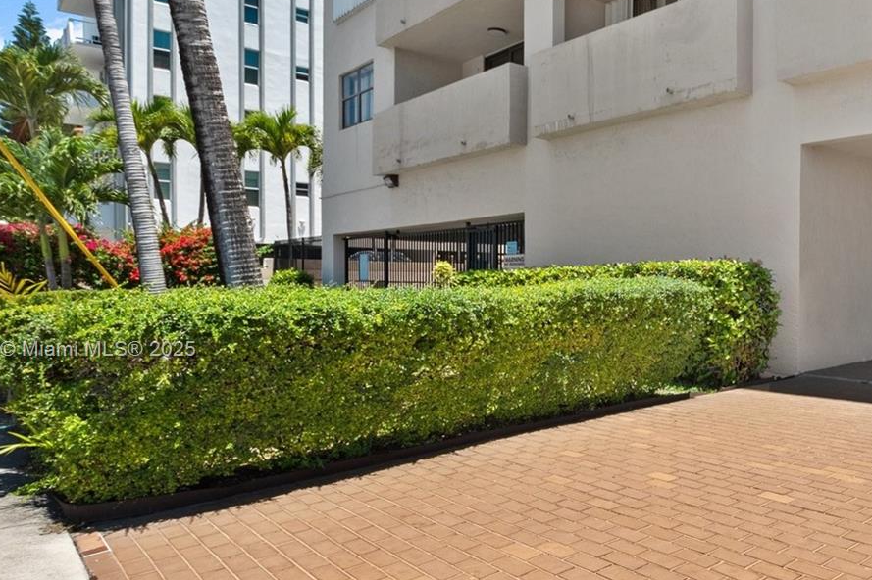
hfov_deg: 63.0
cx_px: 667
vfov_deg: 47.6
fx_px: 654
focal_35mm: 27
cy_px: 351
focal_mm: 10
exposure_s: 1/500
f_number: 8
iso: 200
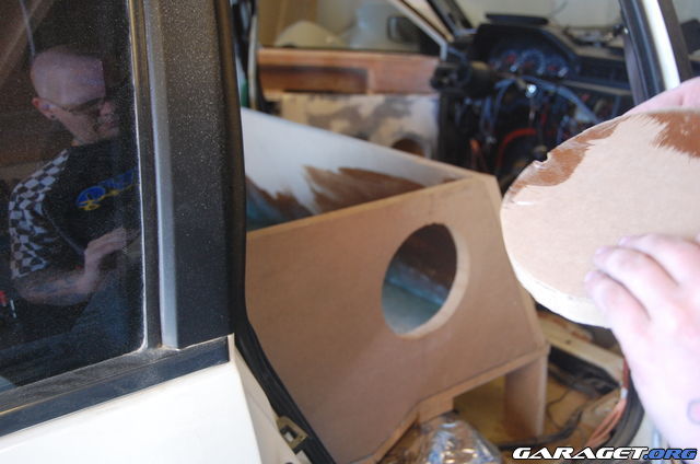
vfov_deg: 34.1
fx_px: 757
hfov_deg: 49.6
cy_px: 232
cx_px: 350
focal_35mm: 39
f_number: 4.2
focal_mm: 26
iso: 800
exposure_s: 1/20
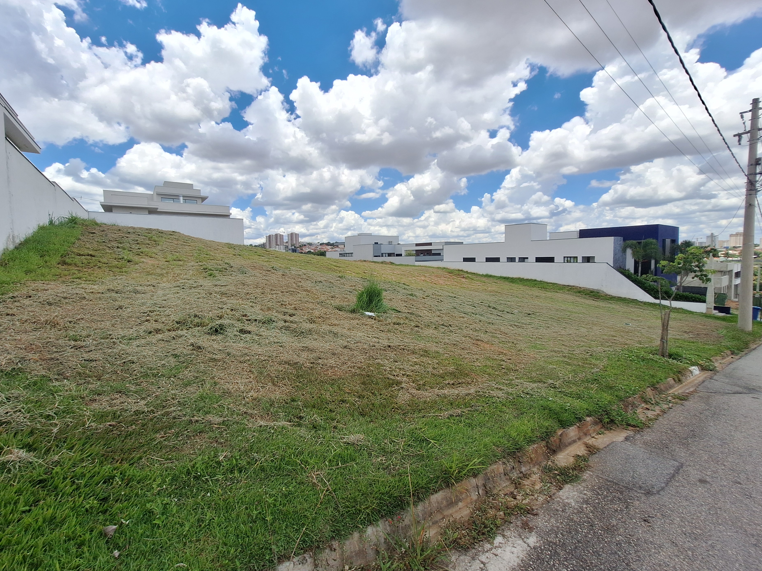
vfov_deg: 85.7
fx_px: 308
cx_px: 368
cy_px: 276
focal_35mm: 14
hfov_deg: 102.0
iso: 40
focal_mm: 1.74
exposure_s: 1/2558
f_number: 2.2
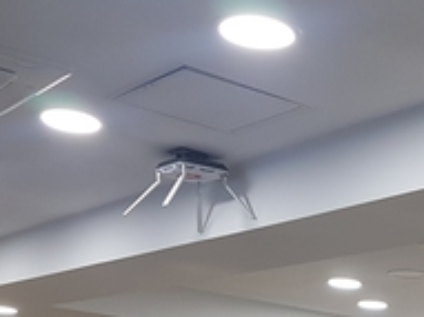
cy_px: 501
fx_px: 1065
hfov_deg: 22.1
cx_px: 364
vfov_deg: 15.4
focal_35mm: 87
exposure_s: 1/120
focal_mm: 4.3
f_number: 1.7
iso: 80
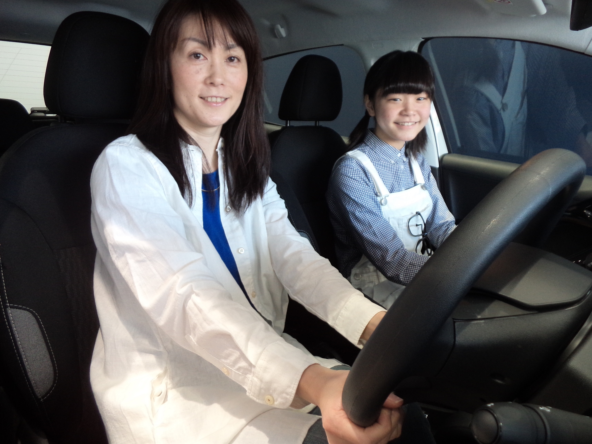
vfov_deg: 53.1
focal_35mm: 26
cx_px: 296
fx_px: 445
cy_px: 222
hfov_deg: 67.3
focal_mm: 4.6
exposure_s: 1/20
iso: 200
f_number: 3.3
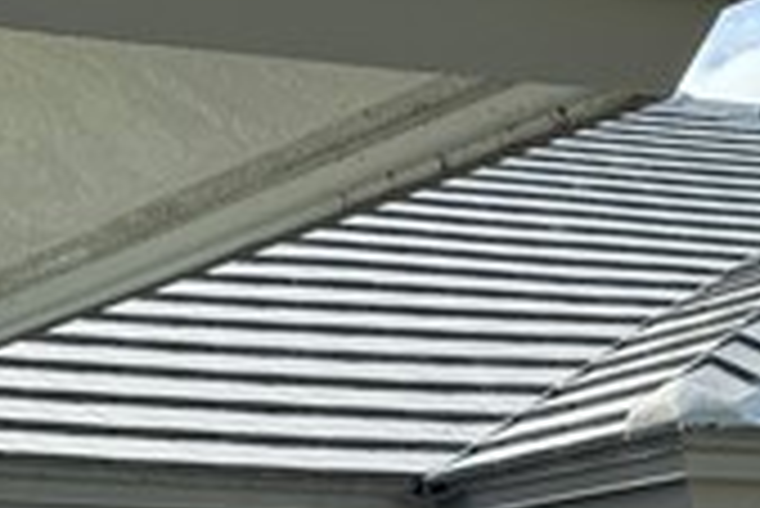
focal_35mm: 151
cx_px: 45
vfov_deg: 8.9
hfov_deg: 13.4
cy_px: 710
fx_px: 3190
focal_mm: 6.86
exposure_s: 1/2959
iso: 80
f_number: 1.78
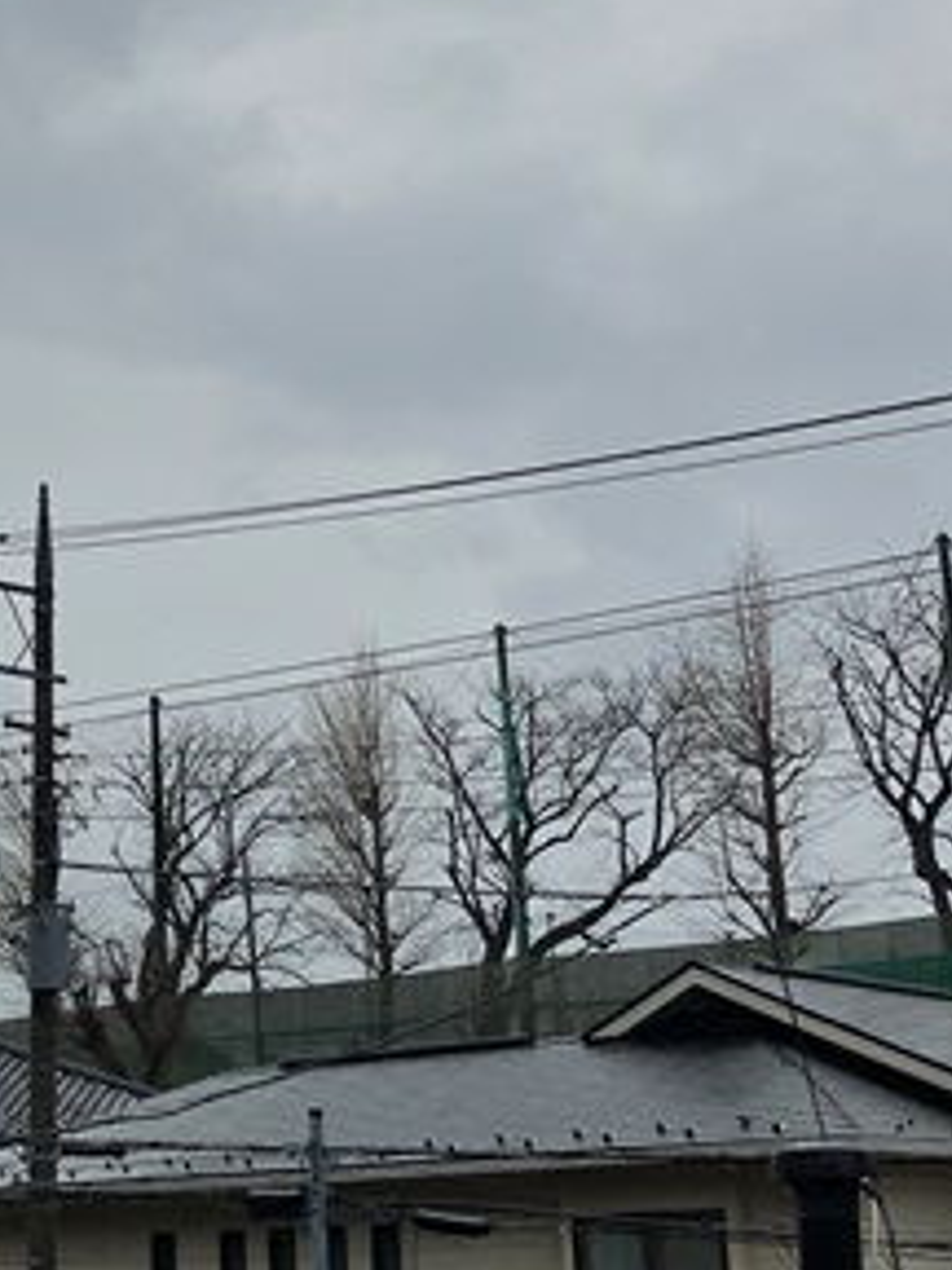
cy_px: 379
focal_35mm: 74
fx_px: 2714
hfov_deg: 19.4
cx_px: 53
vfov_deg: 26.1
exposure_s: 1/8130
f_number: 1.8
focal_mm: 3.99
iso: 32
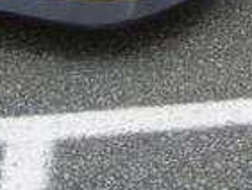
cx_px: 216
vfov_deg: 10.9
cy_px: -131
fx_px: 940
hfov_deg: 15.1
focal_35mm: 129
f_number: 4.3
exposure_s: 1/125
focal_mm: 5.8
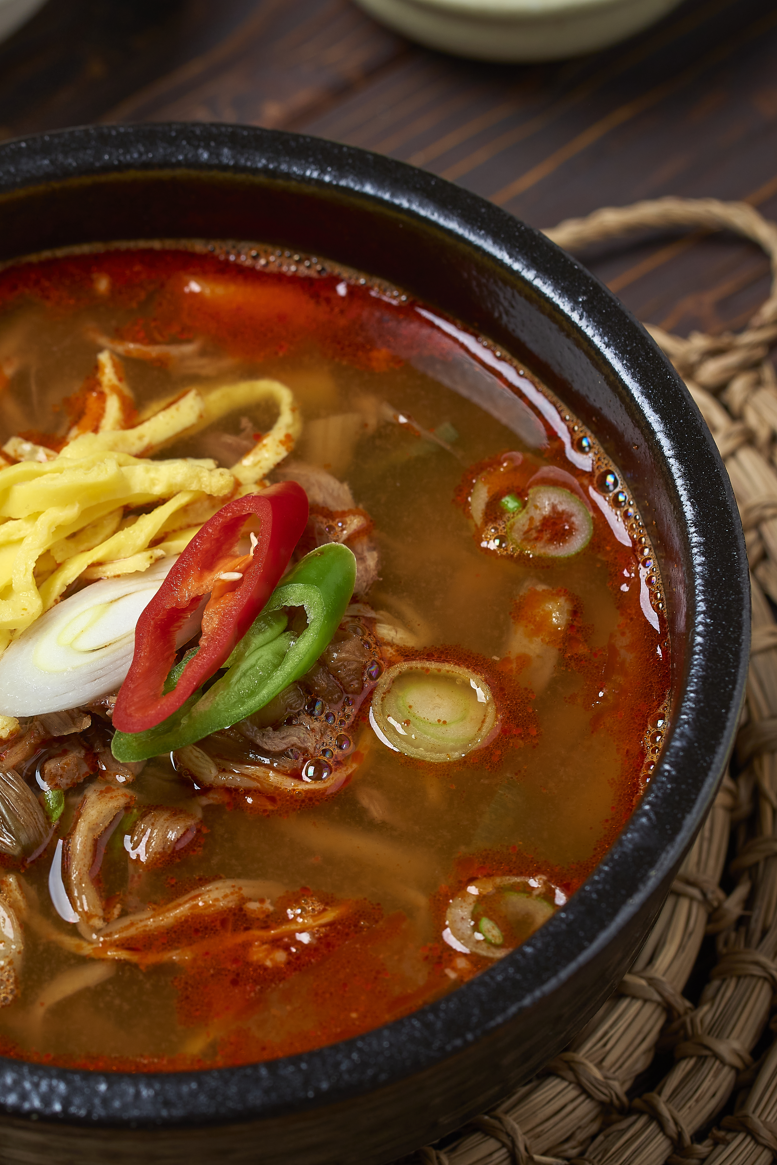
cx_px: 171
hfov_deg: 10.1
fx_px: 4370
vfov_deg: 15.2
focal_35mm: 135
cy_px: 582
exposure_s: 1/160
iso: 250
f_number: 6.3
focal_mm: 90
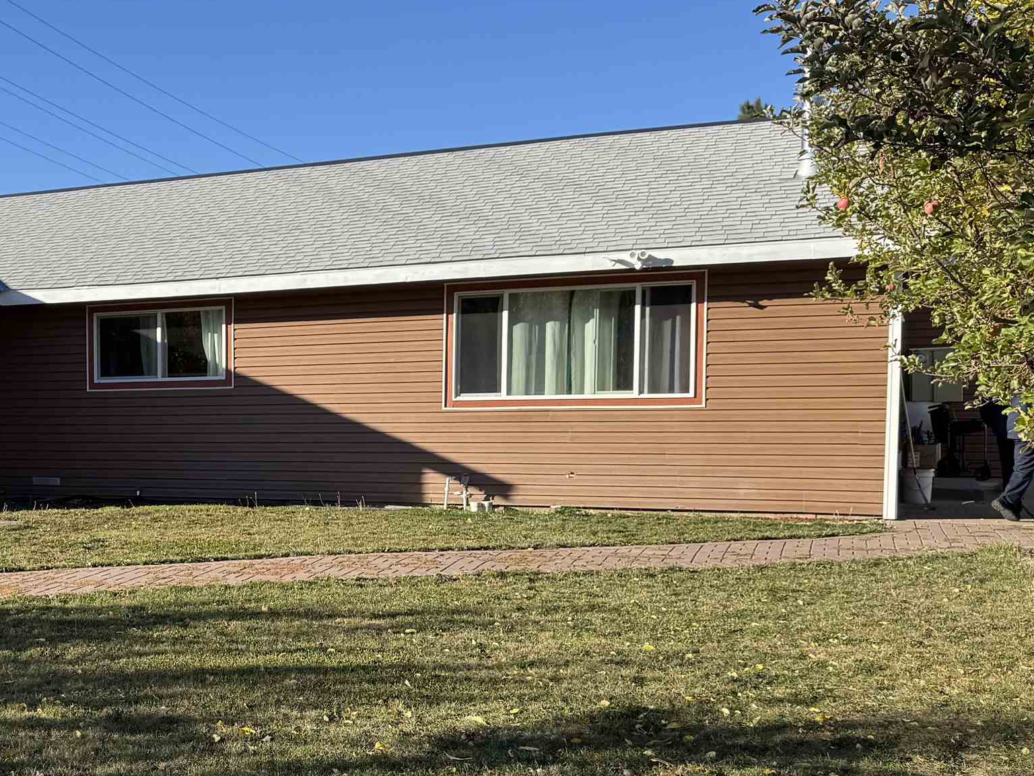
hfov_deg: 36.2
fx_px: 1434
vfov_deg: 30.1
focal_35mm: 48
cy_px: 492
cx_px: 33
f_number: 1.78
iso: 80
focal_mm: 6.76
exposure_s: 1/2710
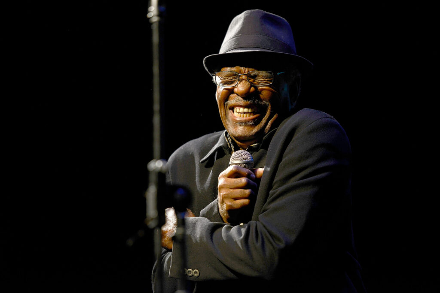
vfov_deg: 7.8
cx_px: 220
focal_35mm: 175
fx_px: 2139
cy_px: 146
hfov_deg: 11.7
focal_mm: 175
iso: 800
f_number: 2.8
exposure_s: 1/160
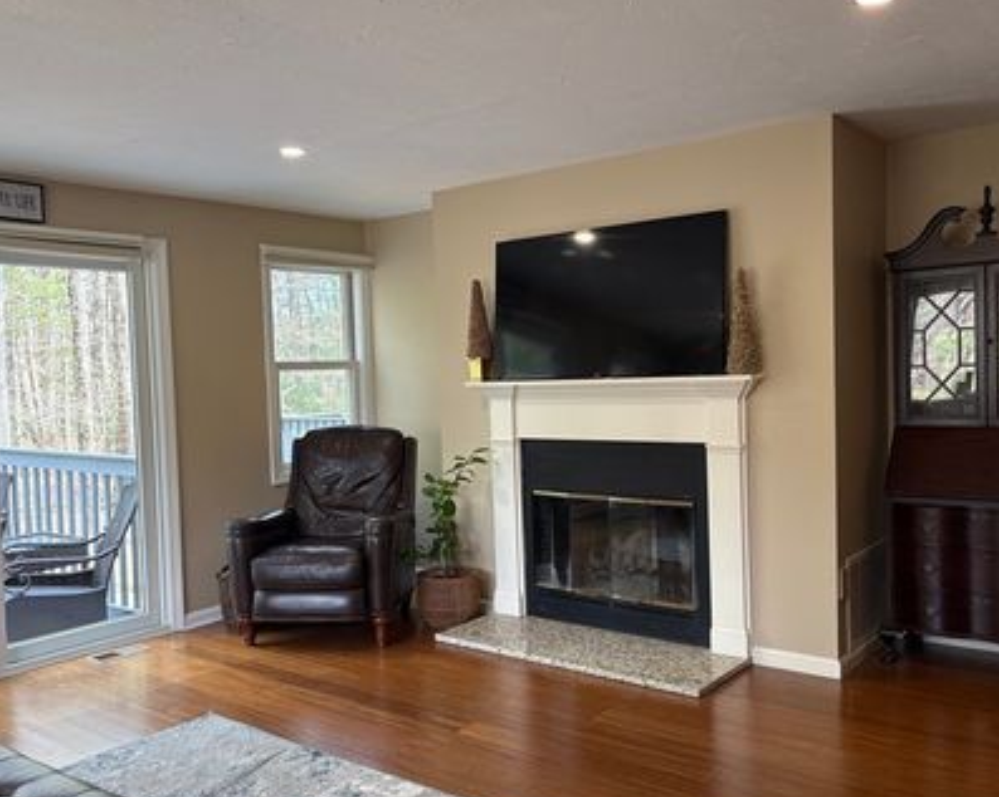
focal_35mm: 32
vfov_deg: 45.7
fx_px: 945
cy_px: 416
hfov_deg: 55.6
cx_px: 466
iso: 125
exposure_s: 1/120
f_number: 1.6
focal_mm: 5.96
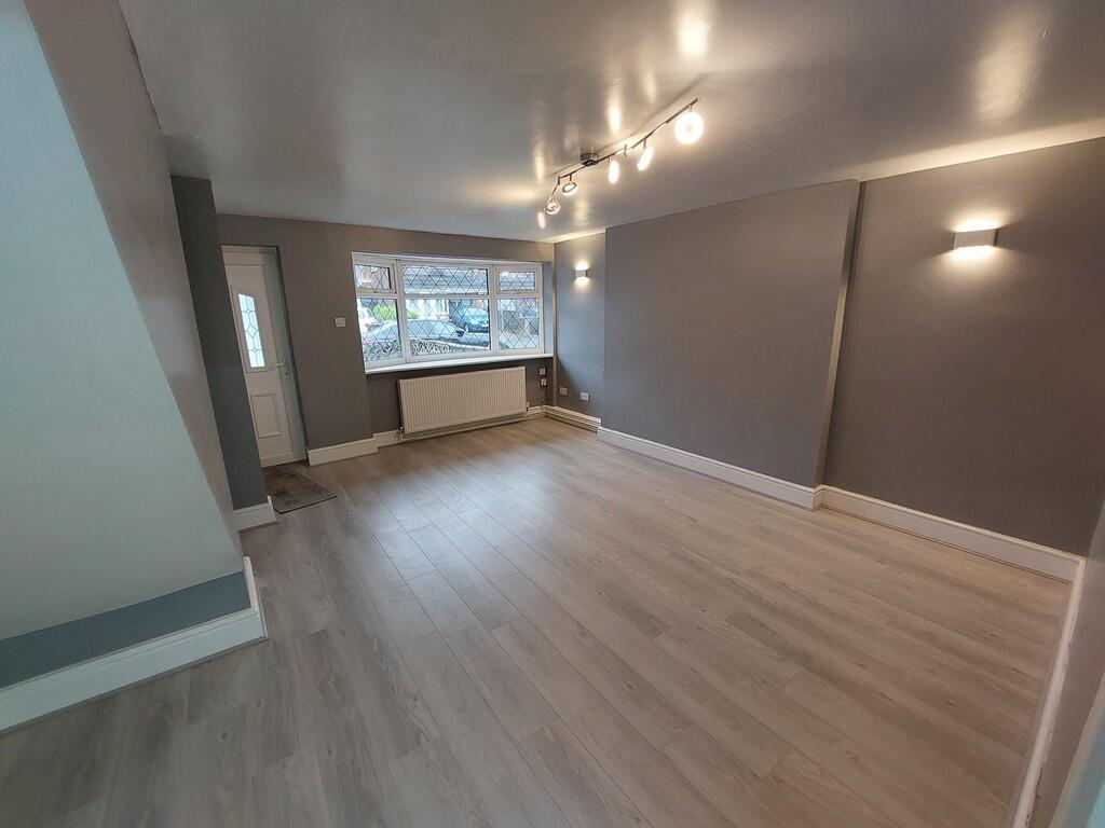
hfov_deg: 106.2
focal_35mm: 13
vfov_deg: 89.9
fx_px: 415
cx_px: 552
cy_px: 414
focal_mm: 1.74
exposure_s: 1/50
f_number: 2.2
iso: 160
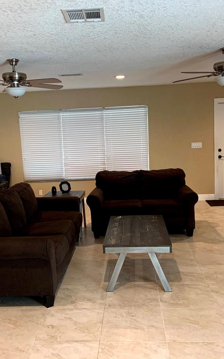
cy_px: 179
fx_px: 361
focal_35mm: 37
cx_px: 111
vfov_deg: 52.7
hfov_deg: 34.4
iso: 160
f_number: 1.8
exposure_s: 1/60
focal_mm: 4.25
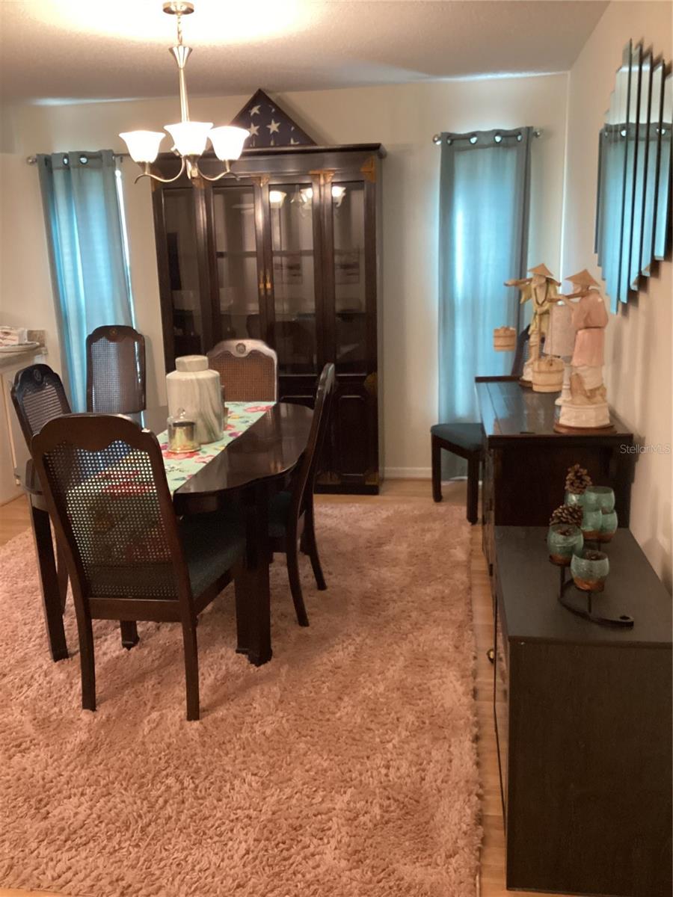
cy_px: 448
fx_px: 804
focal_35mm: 31
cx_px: 336
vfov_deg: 58.4
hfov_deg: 45.4
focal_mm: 3.3
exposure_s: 1/40
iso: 400
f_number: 2.4
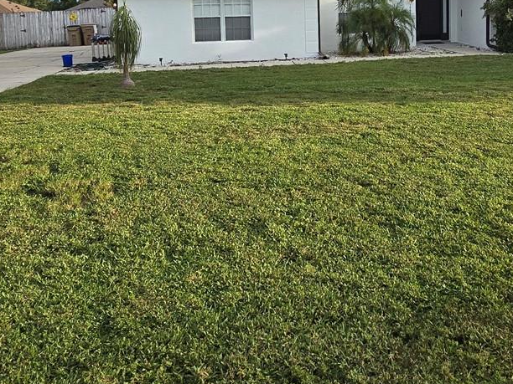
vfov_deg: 39.3
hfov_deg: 53.5
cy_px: 51
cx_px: 315
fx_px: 504
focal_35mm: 34
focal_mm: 2.2
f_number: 2.2
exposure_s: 1/769
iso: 50
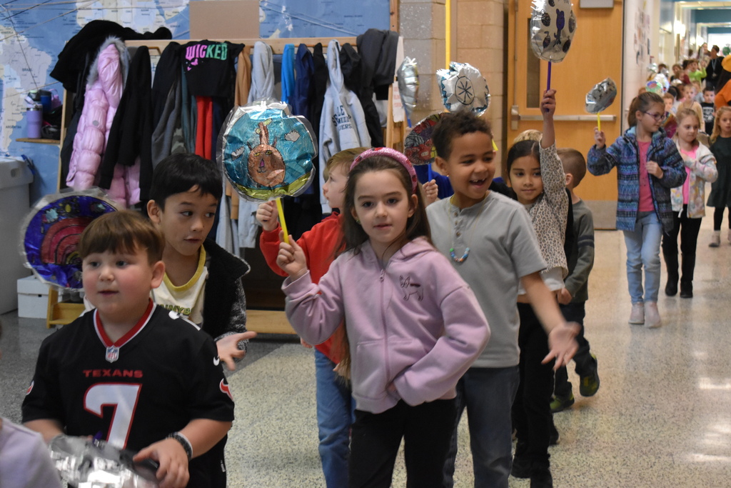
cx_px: 366
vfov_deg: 19.7
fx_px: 1401
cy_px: 244
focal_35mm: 69
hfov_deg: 29.2
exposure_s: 1/80
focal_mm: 46
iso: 3200
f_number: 5.3
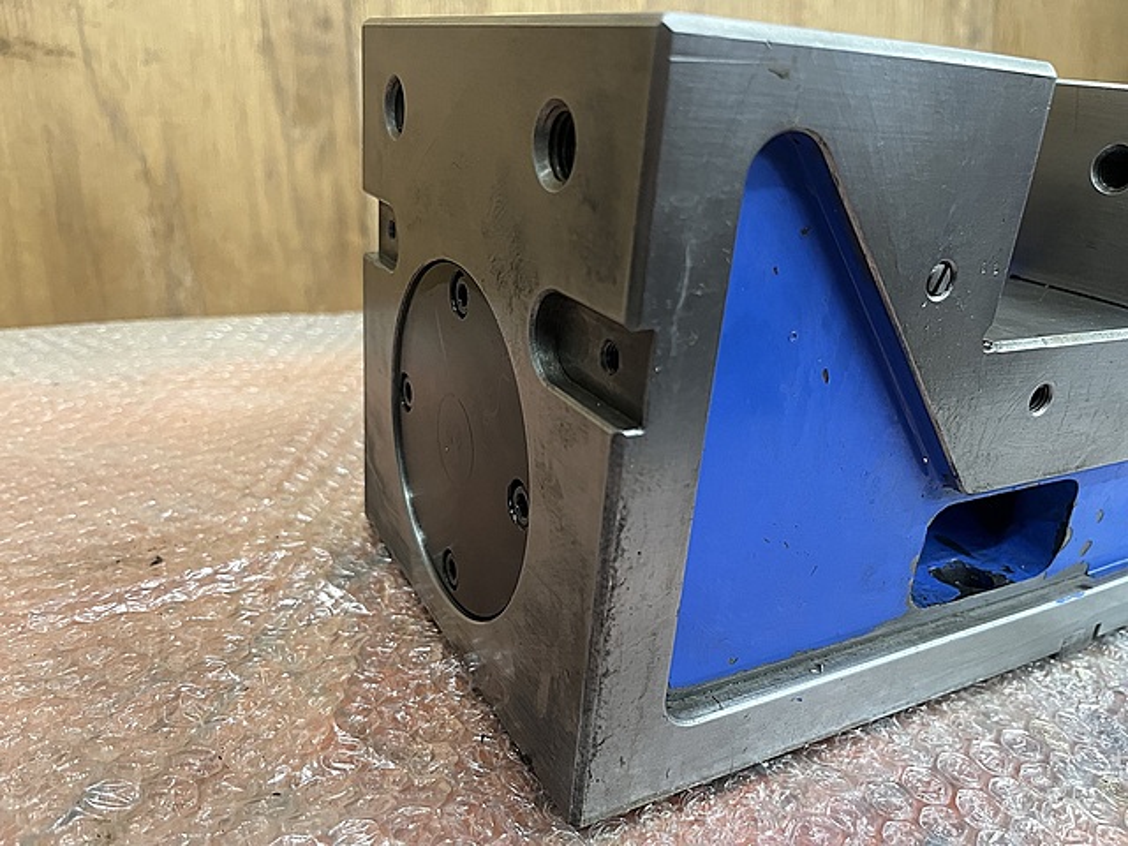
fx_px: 847
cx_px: 564
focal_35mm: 26
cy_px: 423
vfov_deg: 53.1
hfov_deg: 67.3
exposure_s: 1/60
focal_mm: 5.1
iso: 250
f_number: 1.6
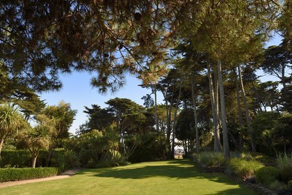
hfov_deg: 60.3
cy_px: 98
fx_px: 251
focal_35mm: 31
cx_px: 146
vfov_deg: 42.3
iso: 200
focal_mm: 31
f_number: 11
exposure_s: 1/160
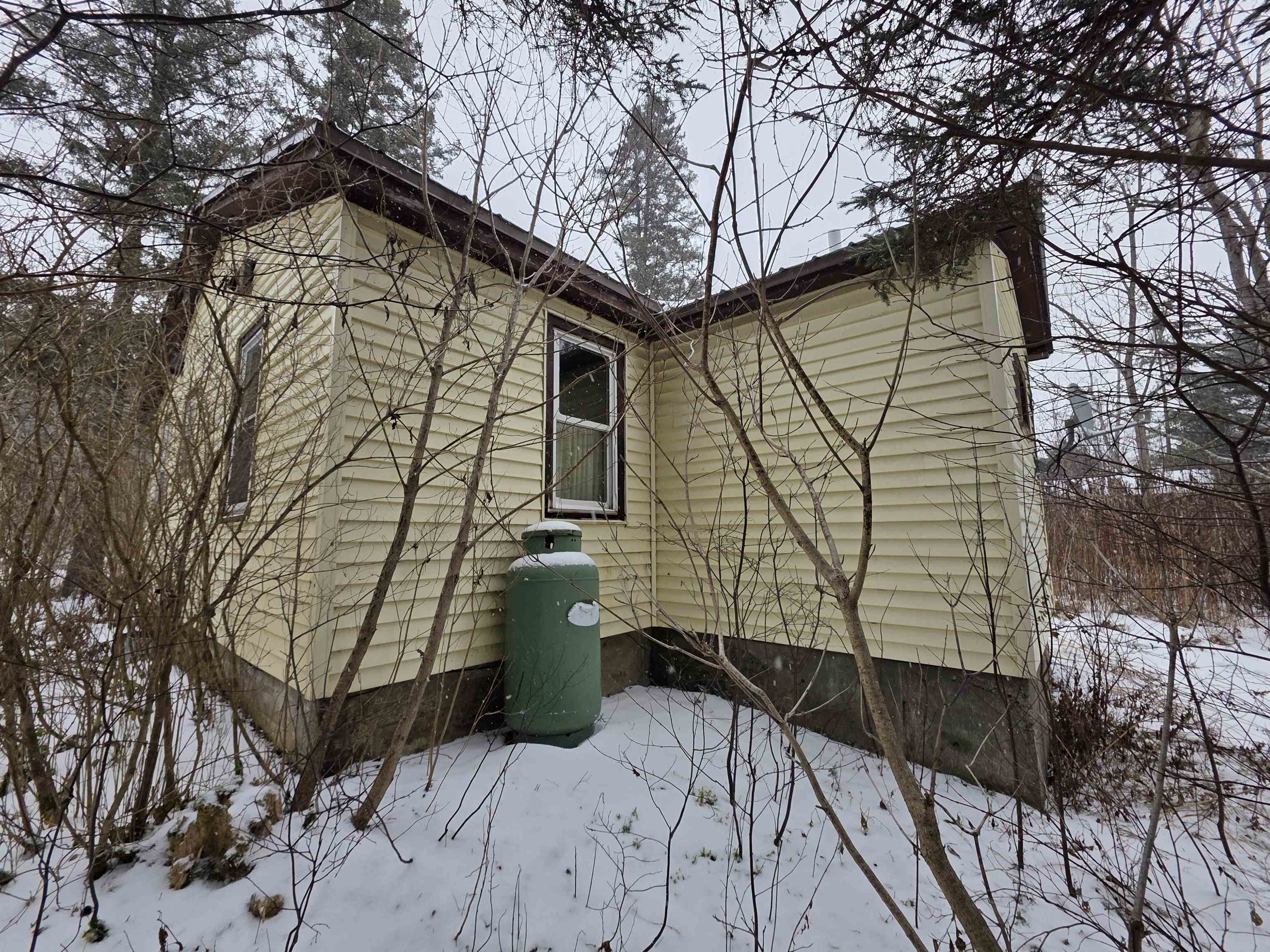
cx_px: 635
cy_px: 476
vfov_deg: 89.9
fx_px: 477
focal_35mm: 13
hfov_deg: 106.2
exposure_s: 1/242
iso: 40
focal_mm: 2.2
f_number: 1.9
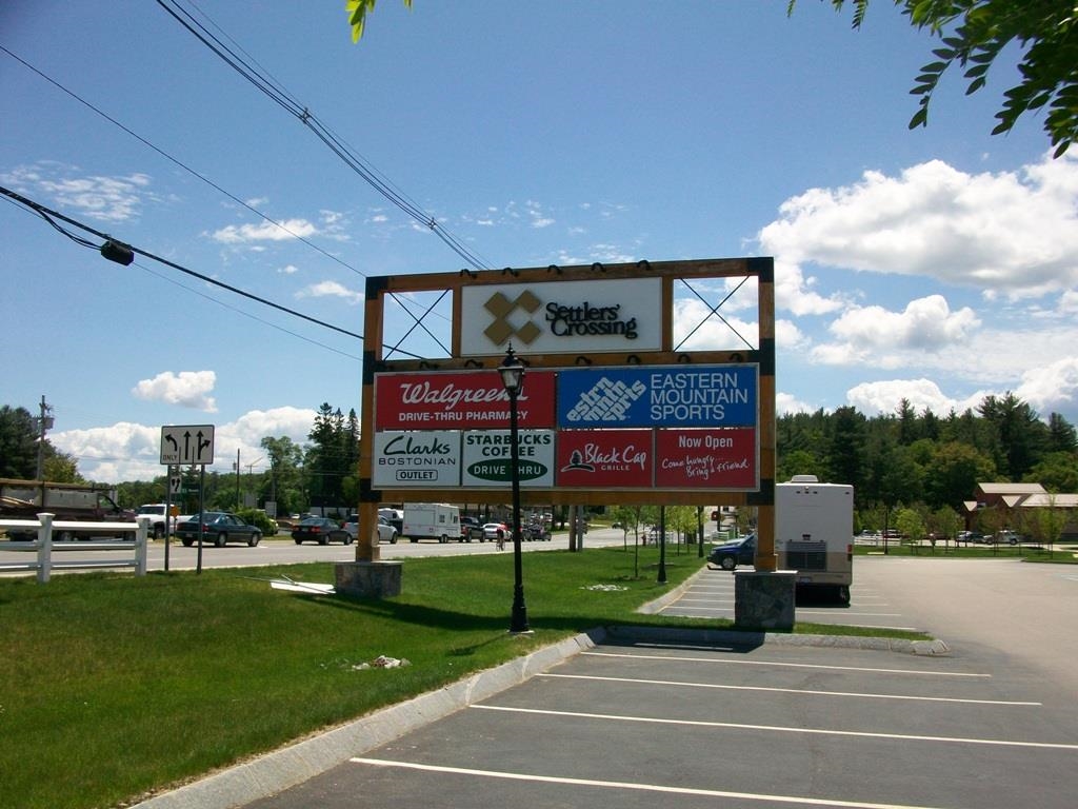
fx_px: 997
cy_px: 404
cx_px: 539
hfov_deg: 56.8
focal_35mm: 32
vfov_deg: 44.2
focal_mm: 5.7
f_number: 5.5
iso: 64
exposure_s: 1/400
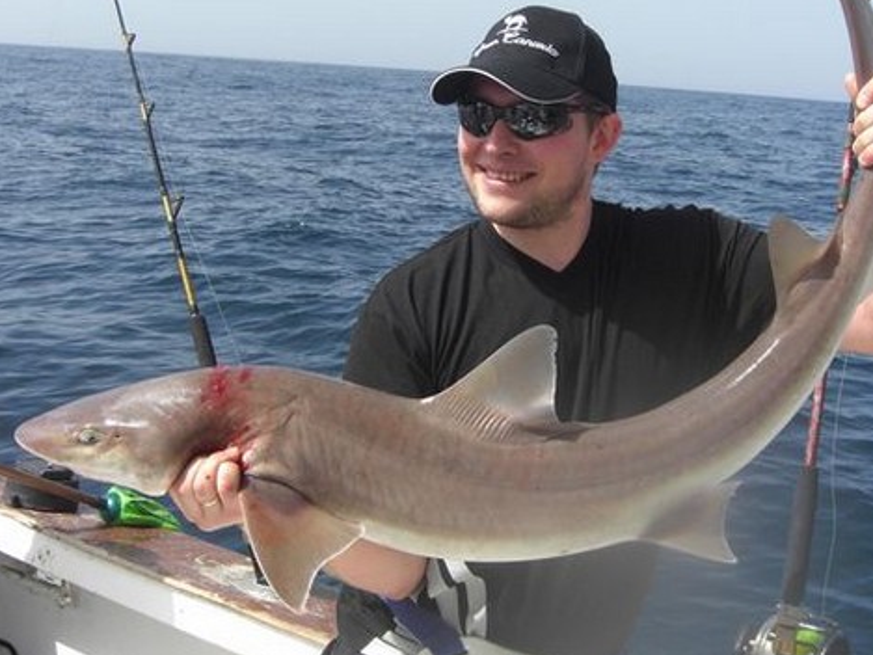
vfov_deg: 28.5
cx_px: 460
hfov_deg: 37.5
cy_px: 274
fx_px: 1287
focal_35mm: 51
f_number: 4
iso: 80
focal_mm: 7.9
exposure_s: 1/640
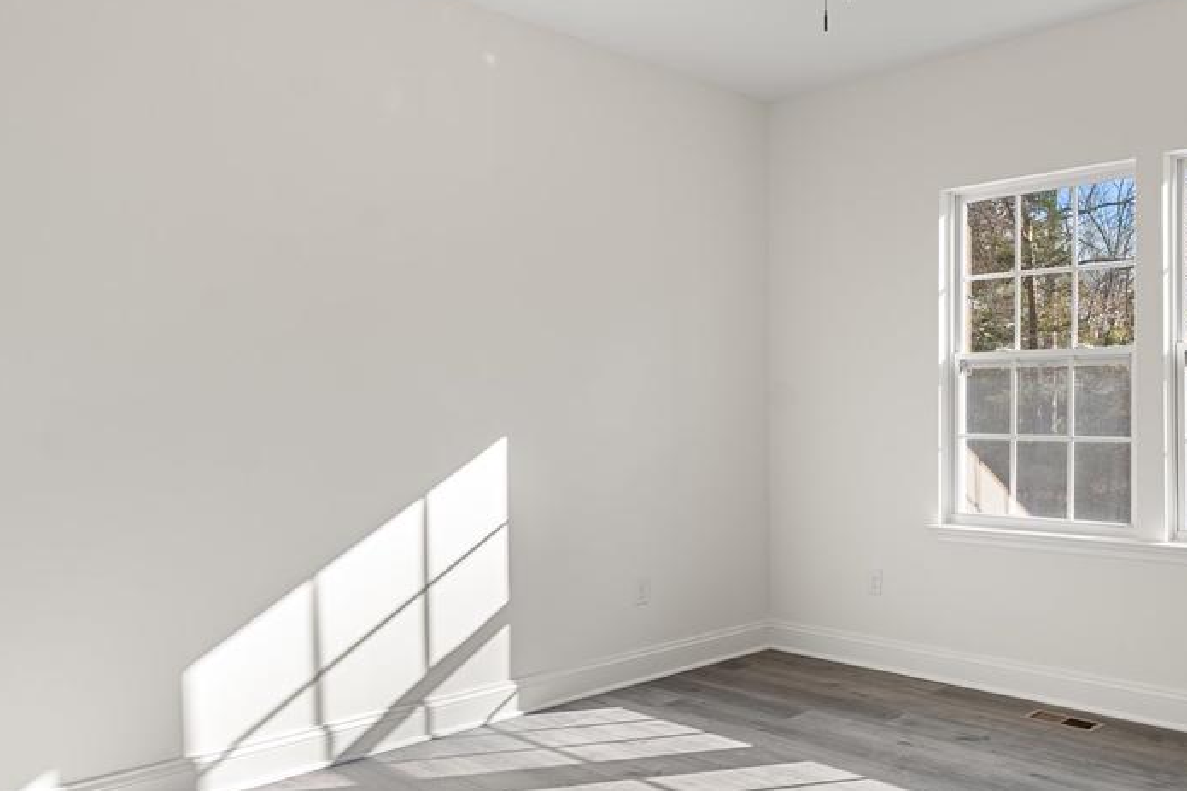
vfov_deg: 44.9
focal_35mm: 29
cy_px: 419
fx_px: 956
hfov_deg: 62.0
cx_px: 801
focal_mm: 14
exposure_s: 1/50
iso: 500
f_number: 8
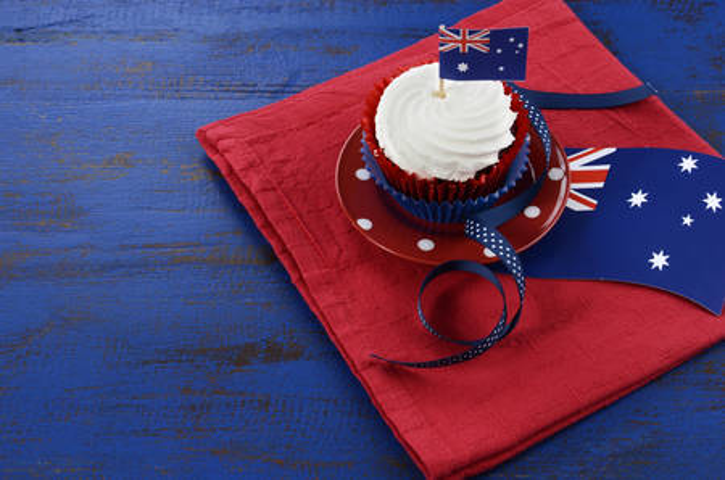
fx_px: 1145
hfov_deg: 35.1
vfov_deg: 23.7
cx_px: 362
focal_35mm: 57
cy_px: 240
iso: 100
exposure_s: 1/50
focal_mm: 38
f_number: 11
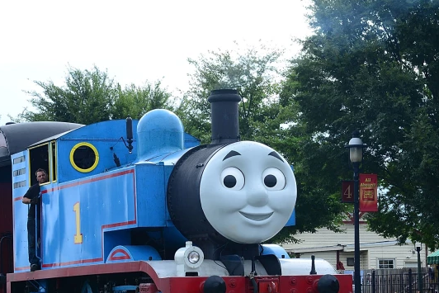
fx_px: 1927
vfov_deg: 8.7
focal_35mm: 158
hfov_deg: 13.0
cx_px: 182
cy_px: 218
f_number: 11
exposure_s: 1/250
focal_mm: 70
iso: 400
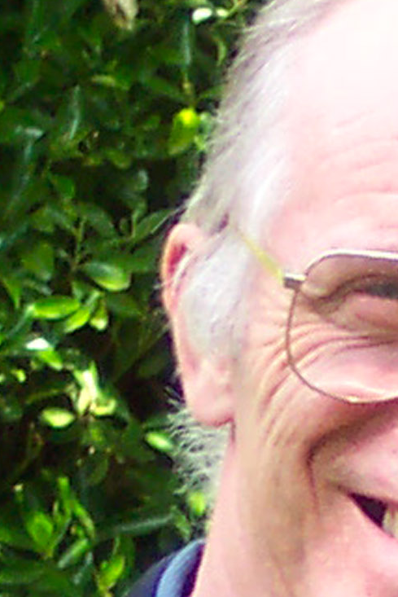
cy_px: 679
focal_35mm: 336
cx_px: 380
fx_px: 5569
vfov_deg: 6.1
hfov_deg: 4.1
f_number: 4.8
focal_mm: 24
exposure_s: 1/125
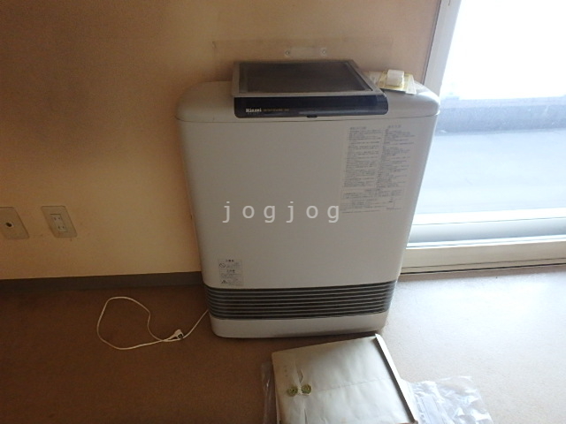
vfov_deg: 63.4
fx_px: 343
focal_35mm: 21
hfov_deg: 79.0
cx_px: 283
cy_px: 212
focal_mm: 3.7
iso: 500
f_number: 3.5
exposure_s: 1/30
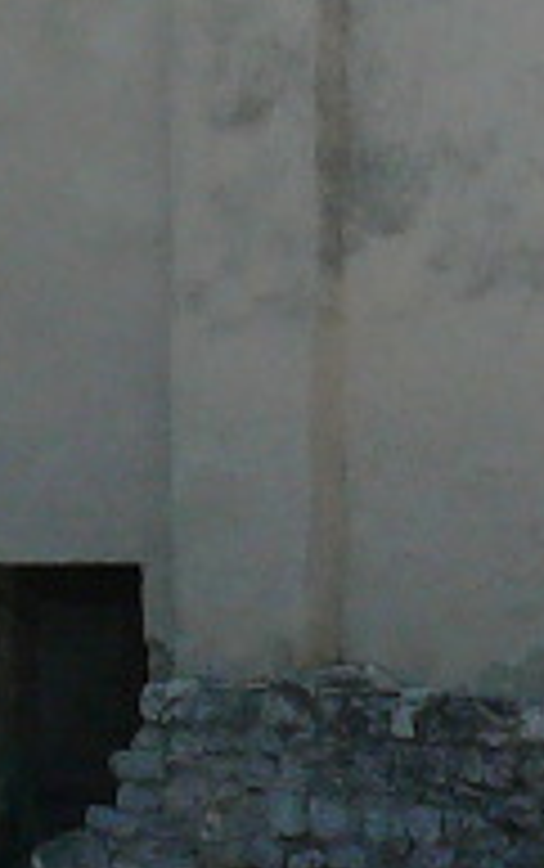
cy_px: 85
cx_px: 584
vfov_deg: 6.8
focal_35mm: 307
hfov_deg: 4.3
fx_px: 7266
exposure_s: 1/200
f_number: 5
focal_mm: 7.4
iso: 100
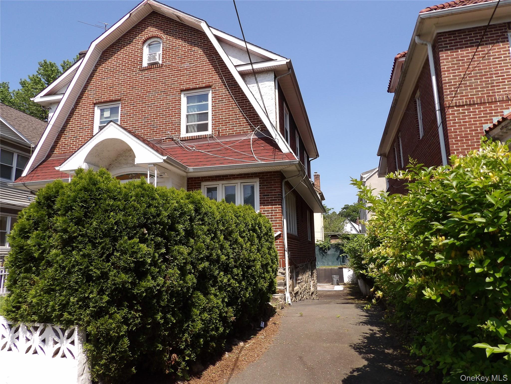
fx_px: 354
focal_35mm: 24
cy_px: 192
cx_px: 256
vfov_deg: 56.8
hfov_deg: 71.6
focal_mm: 4.3
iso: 100
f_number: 3.2
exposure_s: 1/830
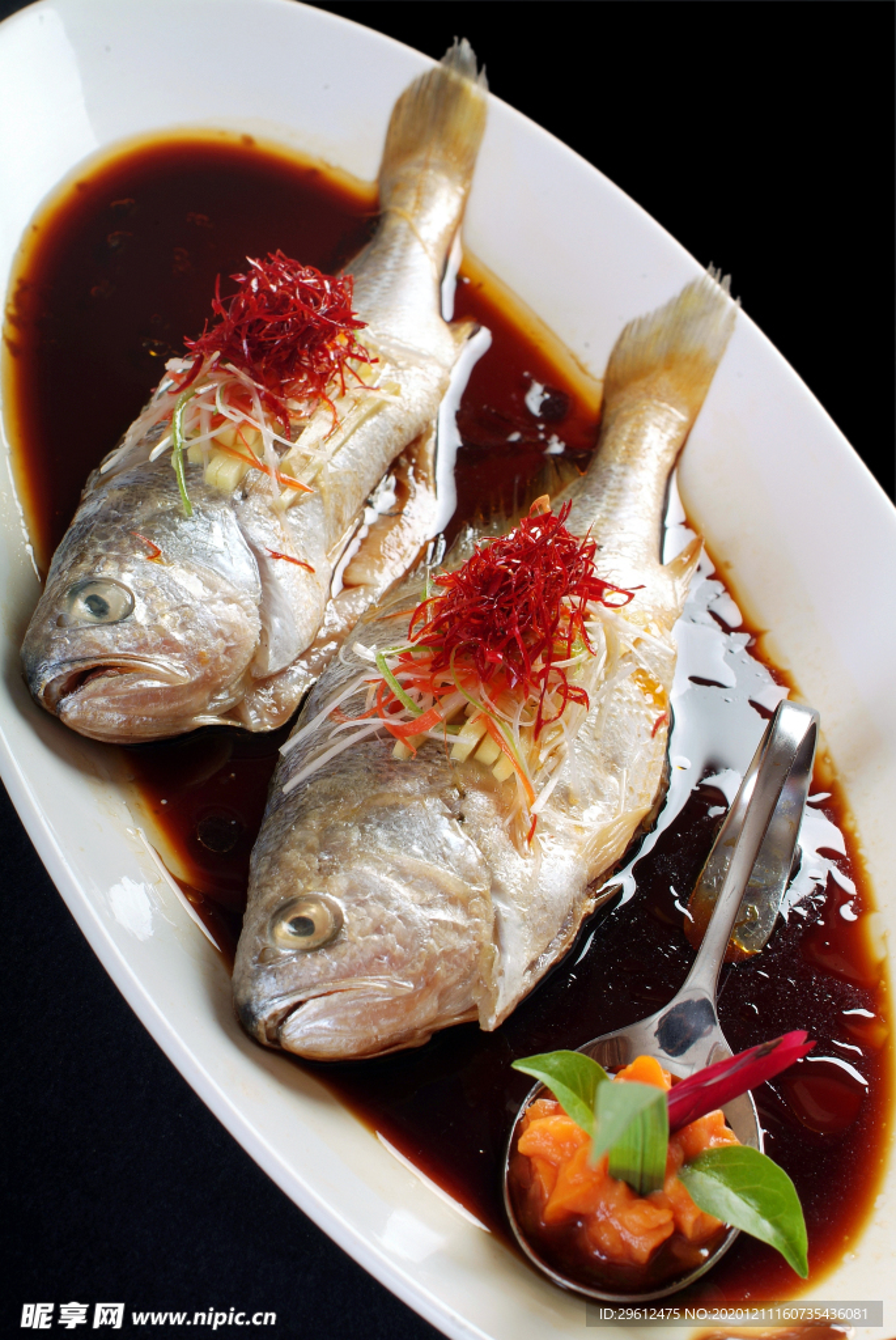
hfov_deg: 18.2
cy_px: 670
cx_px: 448
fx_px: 2793
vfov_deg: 27.0
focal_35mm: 75
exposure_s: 1/180
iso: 100
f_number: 11
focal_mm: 50
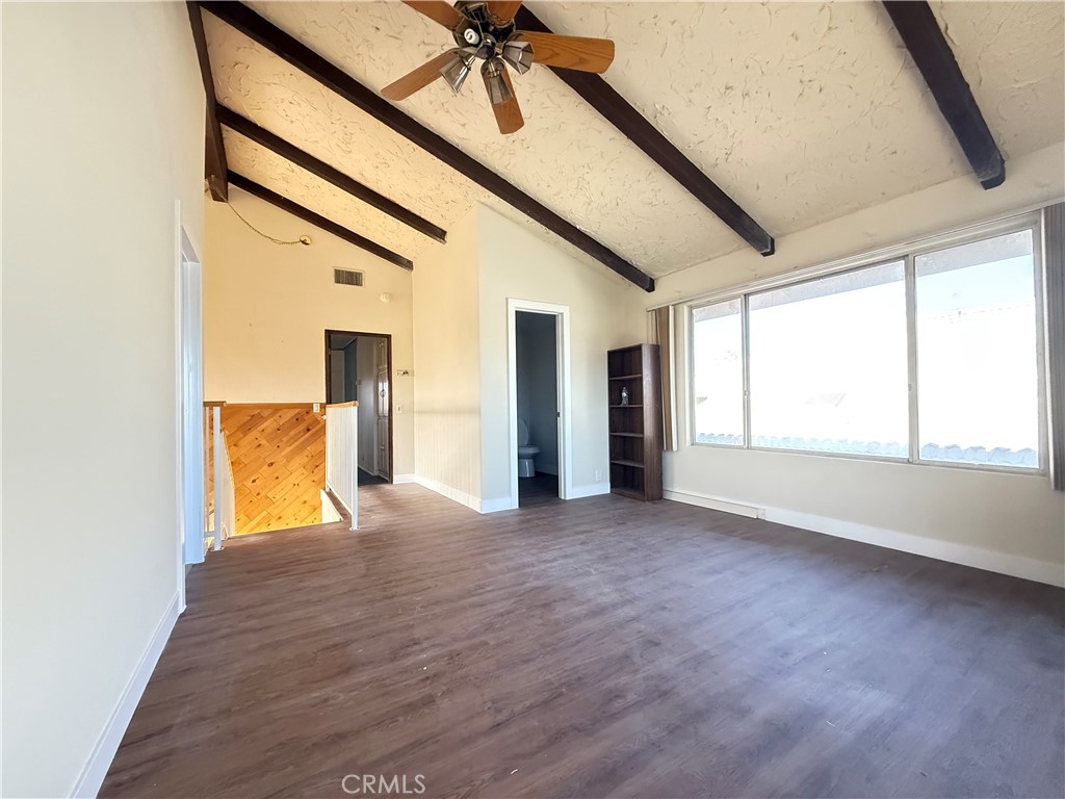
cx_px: 532
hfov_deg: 102.1
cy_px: 400
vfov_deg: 85.7
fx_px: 431
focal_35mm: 14
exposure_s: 1/60
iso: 800
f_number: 2.2
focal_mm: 2.22
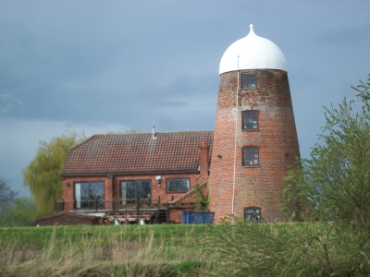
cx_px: 185
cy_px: 138
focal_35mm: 105
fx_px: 1122
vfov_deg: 14.1
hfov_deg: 18.7
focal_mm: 18.8
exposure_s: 1/320
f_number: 5.7
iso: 80
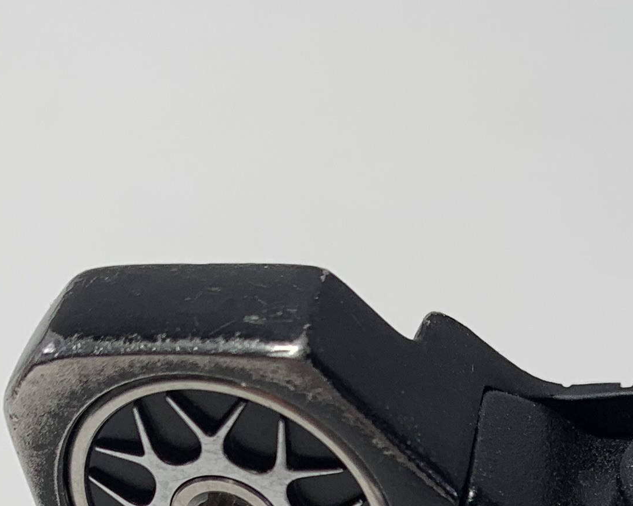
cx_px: 617
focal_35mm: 94
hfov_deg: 19.8
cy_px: 818
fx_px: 1761
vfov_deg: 14.9
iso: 25
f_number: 1.8
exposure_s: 1/306
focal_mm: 4.25
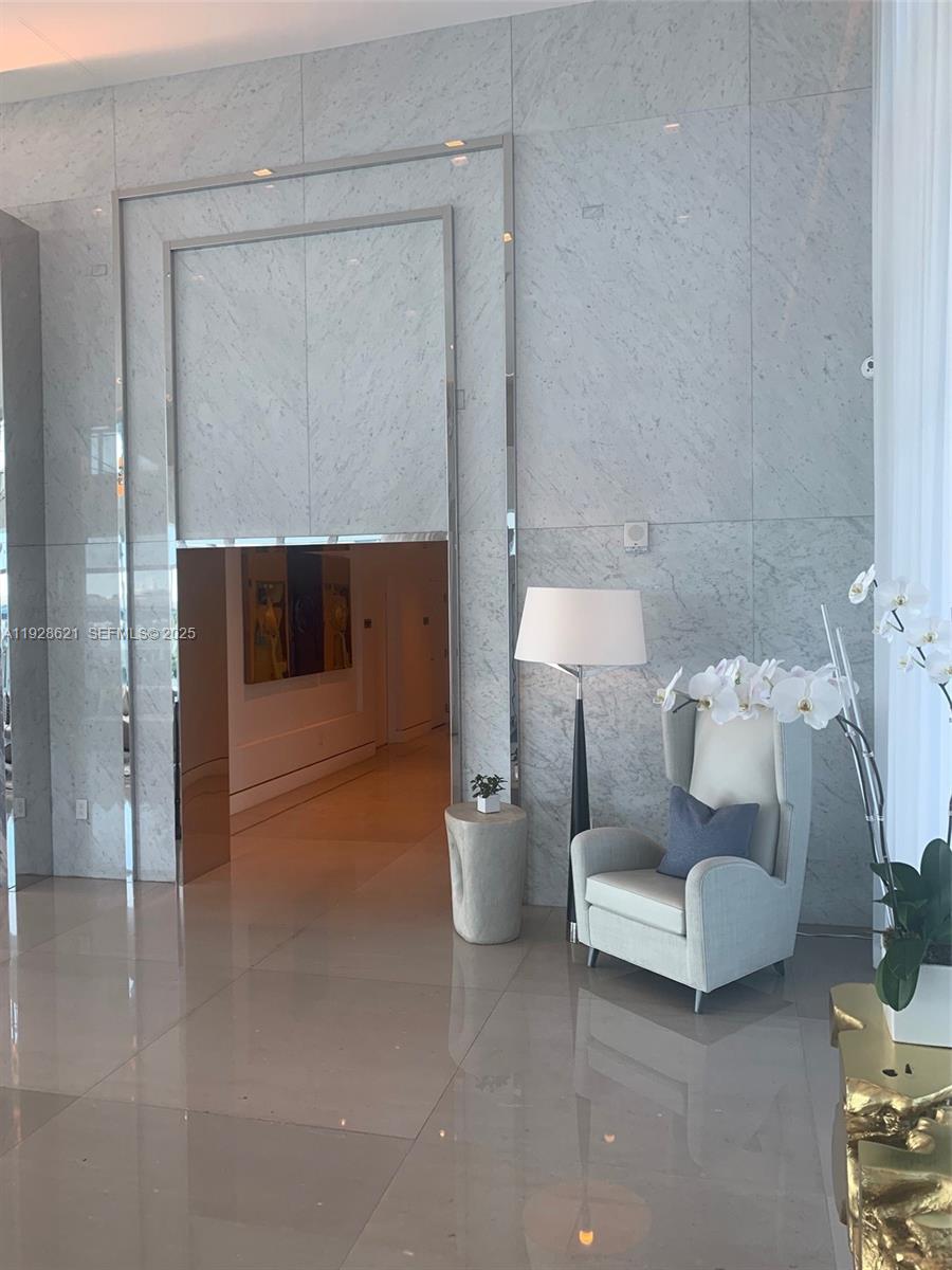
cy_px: 635
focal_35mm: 26
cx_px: 476
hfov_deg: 53.1
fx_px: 953
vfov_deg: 67.3
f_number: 1.8
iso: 50
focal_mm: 4.25
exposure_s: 1/120
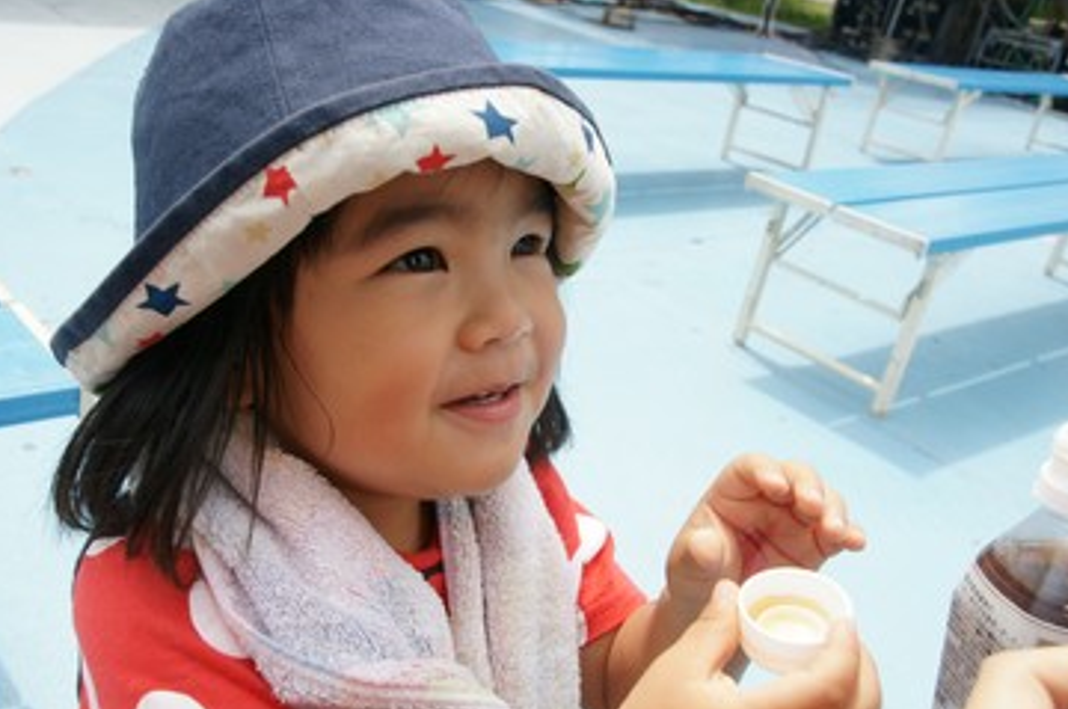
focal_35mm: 35
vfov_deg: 37.7
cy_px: 381
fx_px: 1037
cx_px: 466
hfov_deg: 54.3
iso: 200
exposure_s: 1/320
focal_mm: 20
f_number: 8
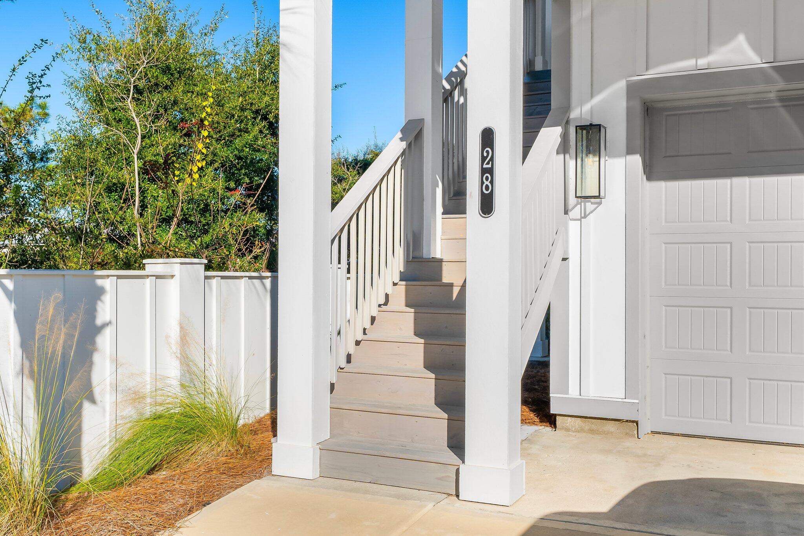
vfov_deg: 40.0
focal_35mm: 33
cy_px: 268
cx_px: 402
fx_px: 737
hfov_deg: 57.2
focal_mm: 22.5
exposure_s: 1/320
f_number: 9
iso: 100
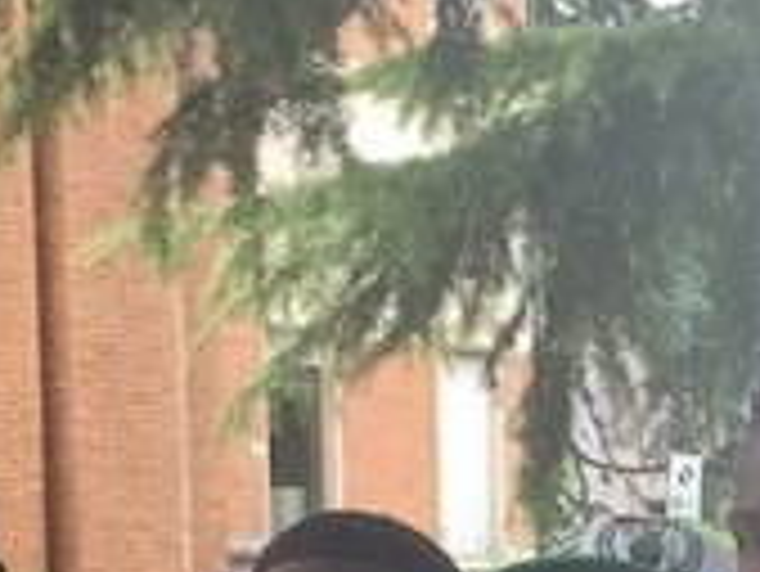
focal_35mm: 154
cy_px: 971
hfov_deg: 12.2
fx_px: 3383
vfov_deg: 9.3
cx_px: 1142
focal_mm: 4.15
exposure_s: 1/133
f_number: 2.2
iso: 32
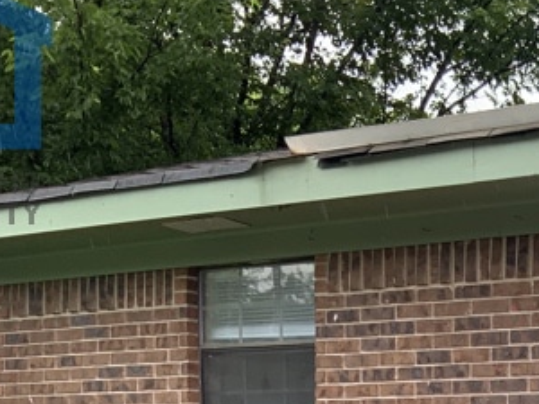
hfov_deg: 18.4
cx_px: 708
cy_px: 645
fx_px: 1542
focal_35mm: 99
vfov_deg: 13.8
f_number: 1.8
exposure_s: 1/269
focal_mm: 3
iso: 16
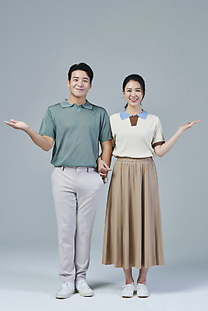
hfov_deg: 19.5
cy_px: 156
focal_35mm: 70
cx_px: 104
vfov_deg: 28.8
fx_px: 606
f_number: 14
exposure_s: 1/125
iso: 100
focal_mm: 70
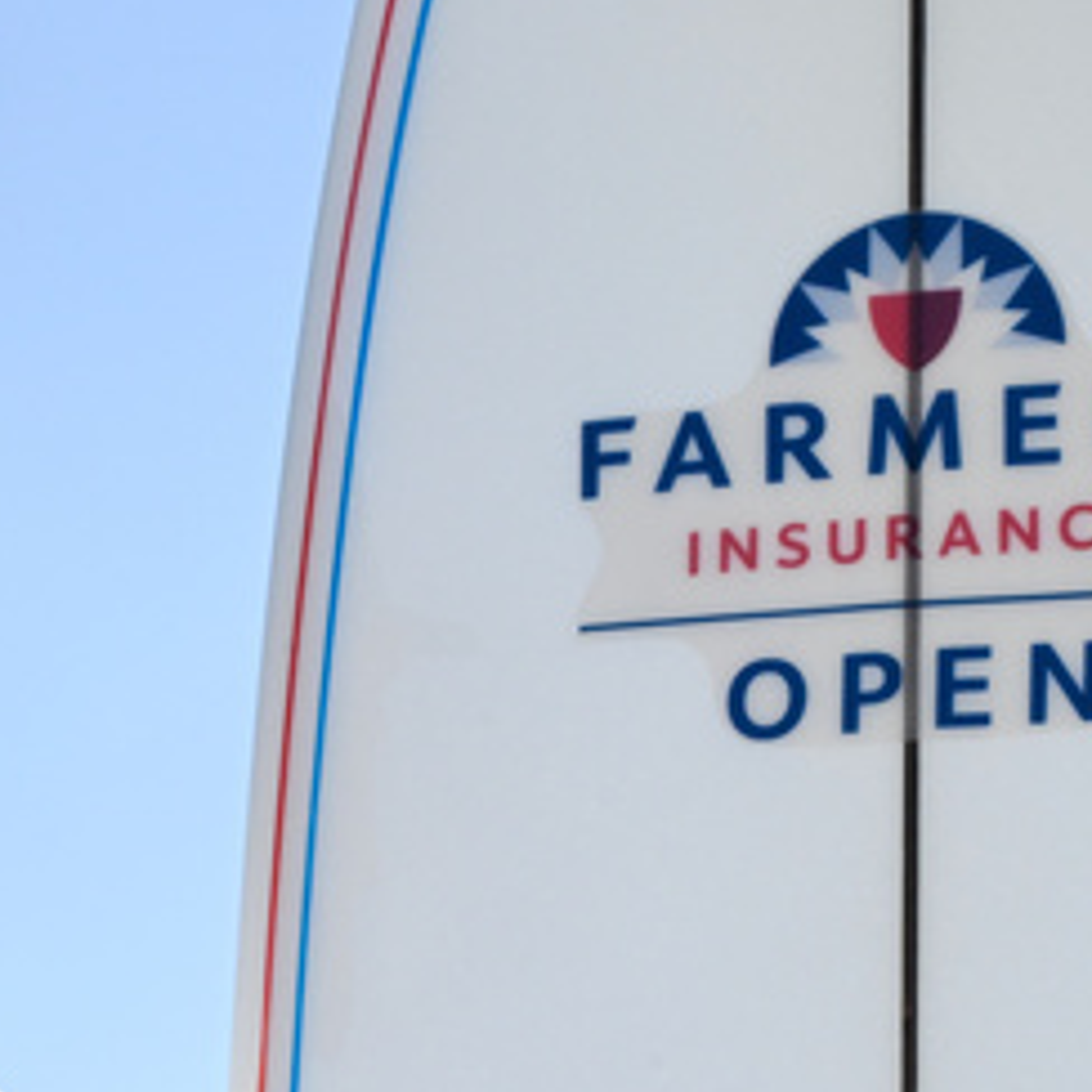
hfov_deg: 8.0
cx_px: -125
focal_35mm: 218
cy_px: 768
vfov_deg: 8.0
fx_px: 7780
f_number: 20
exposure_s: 1/250
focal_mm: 61
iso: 640
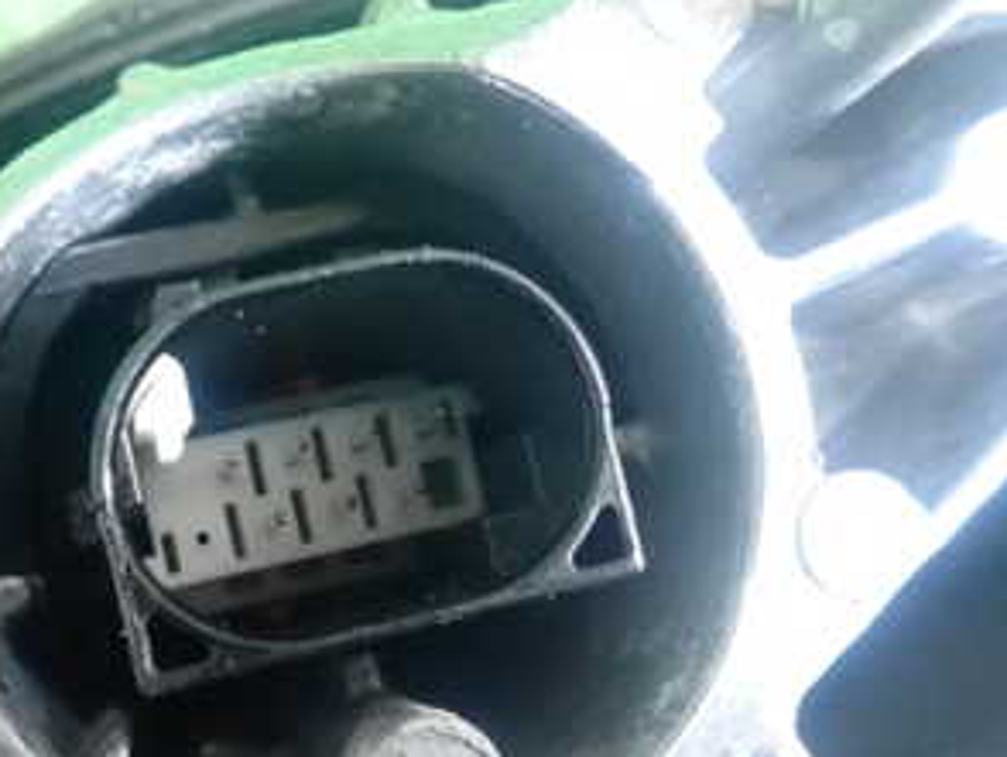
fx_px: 1485
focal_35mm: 51
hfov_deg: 37.1
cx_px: 339
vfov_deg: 28.3
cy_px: 548
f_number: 2
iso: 2000
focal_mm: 4.5
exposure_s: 1/125
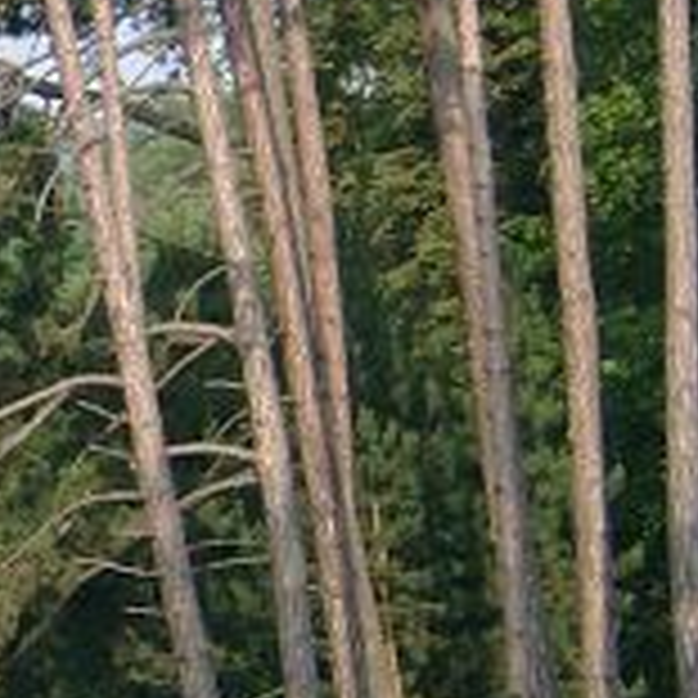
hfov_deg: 3.8
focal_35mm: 457
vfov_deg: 3.8
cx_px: -883
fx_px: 10426
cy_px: 342
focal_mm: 20.74
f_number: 4
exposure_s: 1/238
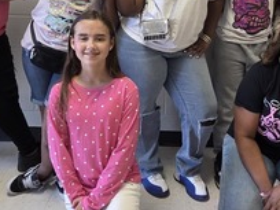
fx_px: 413
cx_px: 198
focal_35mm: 51
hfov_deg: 36.9
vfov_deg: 27.5
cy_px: 21
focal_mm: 2.2
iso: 160
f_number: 1.9
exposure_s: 1/60
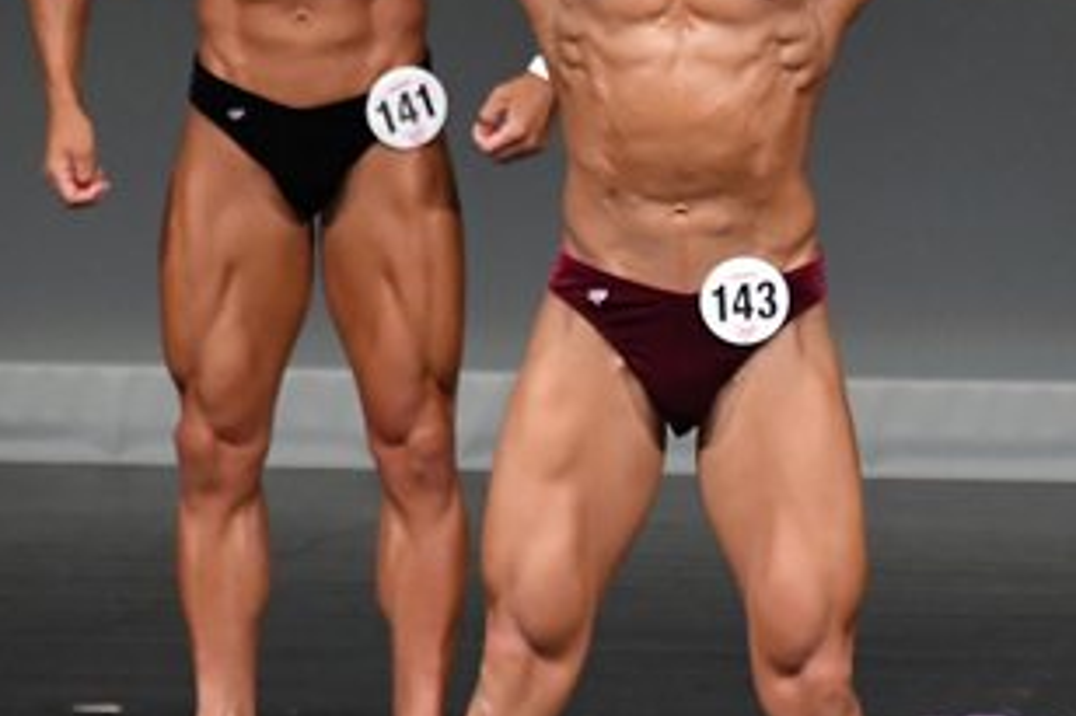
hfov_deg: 2.4
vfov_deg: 1.6
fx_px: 25929
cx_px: 1176
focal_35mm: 868
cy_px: 346
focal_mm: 230
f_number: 5.6
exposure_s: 1/400
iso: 4000
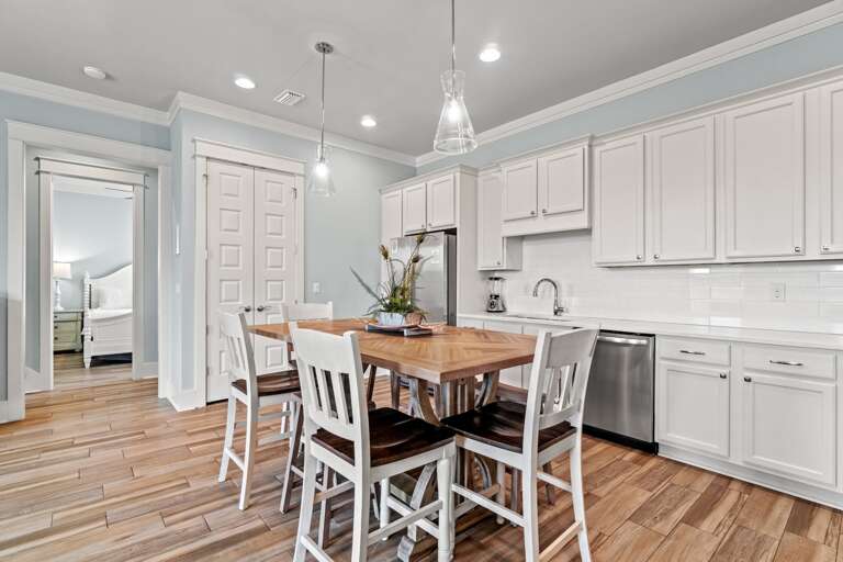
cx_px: 422
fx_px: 386
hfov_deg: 95.0
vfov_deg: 72.1
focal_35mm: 16
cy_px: 281
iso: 800
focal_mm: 11
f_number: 8
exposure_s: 1/1.25
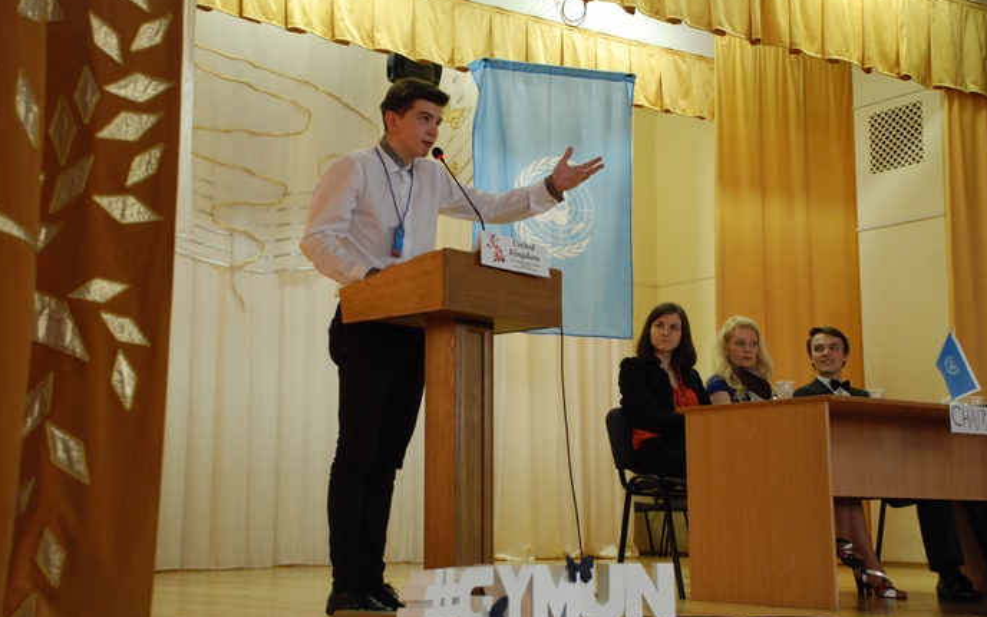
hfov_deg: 37.2
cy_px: 305
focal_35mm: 55
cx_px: 494
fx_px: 1467
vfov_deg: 23.8
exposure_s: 1/50
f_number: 4.5
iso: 1250
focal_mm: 35
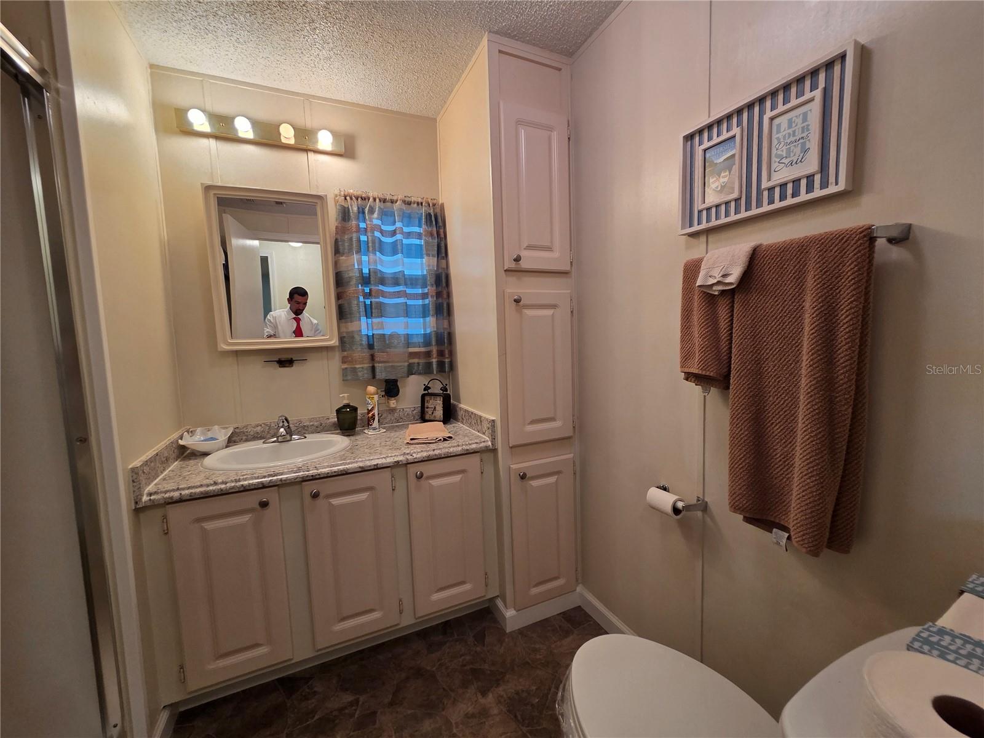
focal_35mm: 13
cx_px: 492
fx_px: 370
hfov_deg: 106.2
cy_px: 369
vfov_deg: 89.9
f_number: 2.2
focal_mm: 2.2
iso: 160
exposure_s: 1/60
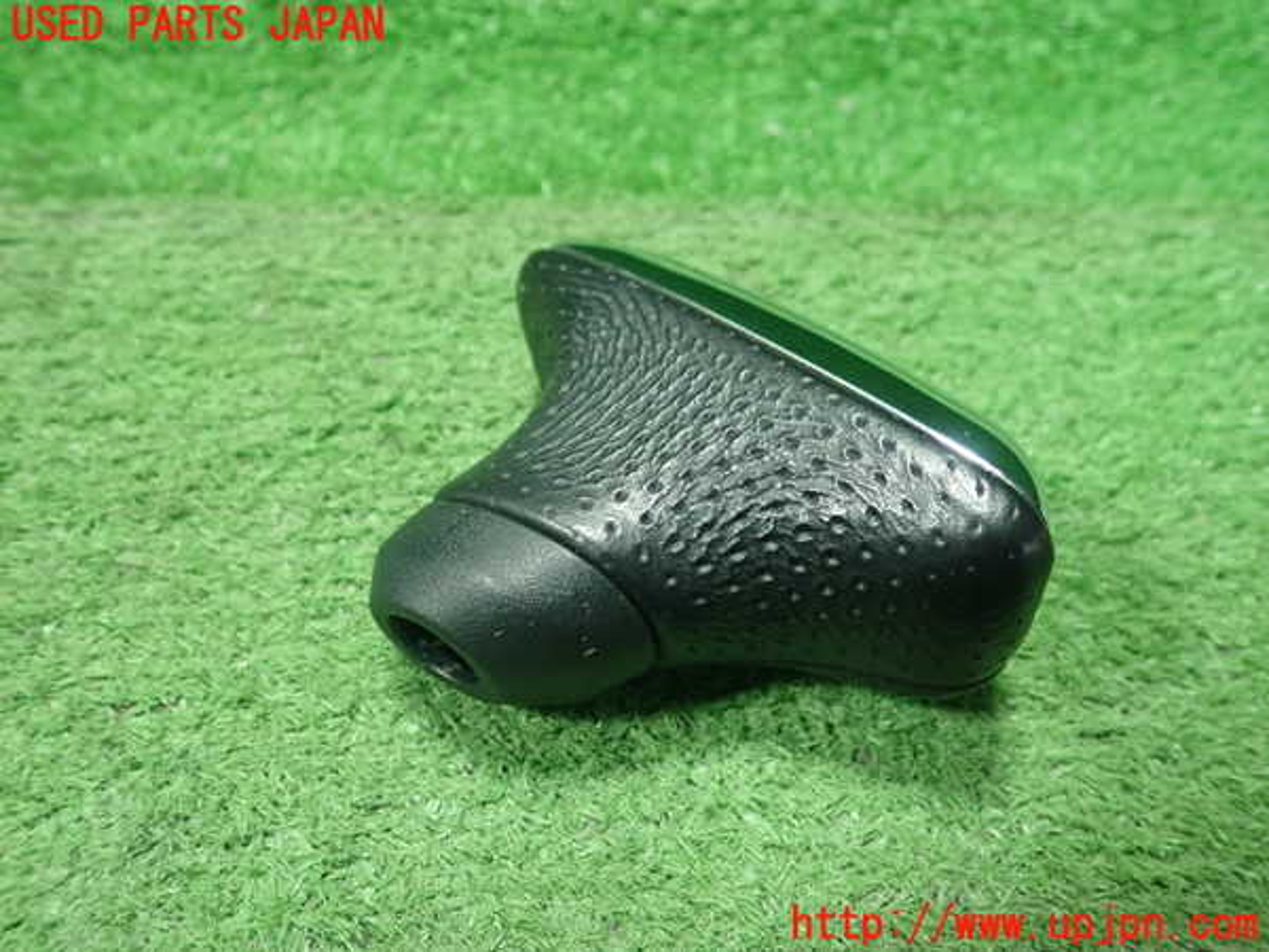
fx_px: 1100
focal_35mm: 30
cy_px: 476
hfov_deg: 60.0
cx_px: 634
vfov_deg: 46.8
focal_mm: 5.5
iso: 640
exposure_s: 1/125
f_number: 2.3
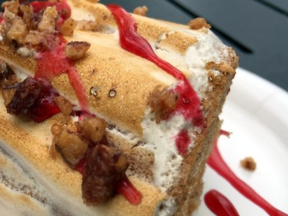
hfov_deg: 38.9
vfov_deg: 30.0
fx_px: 399
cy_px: 148
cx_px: 80
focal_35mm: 48
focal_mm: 4.15
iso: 25
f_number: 2.2
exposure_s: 1/493
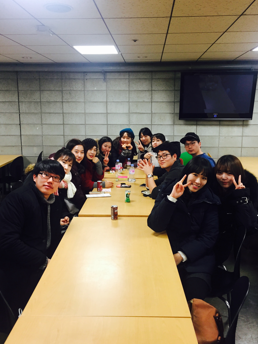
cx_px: 128
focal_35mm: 31
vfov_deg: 58.3
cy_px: 165
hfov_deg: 45.4
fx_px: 308
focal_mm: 4.15
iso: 125
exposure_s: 1/30
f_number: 2.2
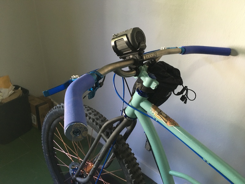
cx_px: 122
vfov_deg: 48.2
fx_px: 205
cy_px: 92
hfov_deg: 61.7
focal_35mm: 29
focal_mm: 4.15
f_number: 2.2
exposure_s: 1/30
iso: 200
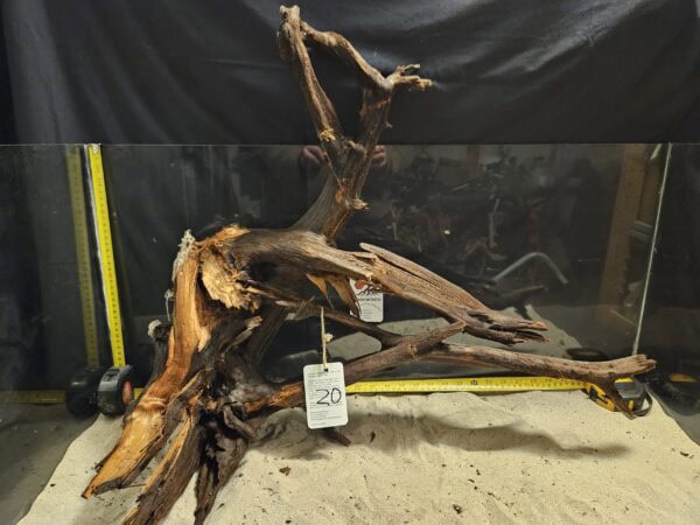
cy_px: 262
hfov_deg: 73.9
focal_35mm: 23
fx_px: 465
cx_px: 350
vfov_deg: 58.9
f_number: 1.8
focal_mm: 5.4
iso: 1250
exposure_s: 1/25
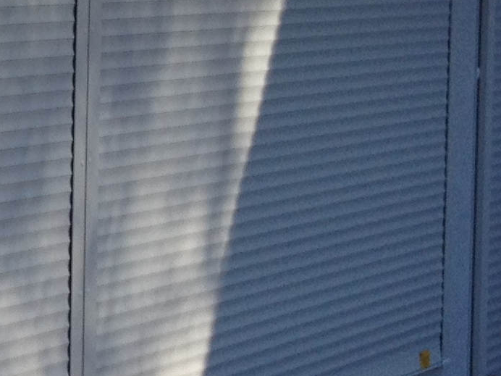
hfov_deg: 11.2
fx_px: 2388
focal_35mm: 165
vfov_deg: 9.0
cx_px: -384
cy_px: 49
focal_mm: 4.28
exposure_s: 1/657
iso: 64
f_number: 2.4
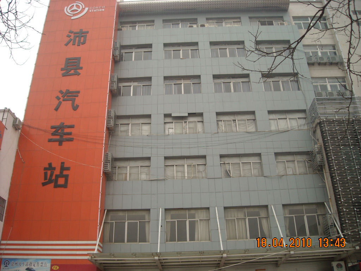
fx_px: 365
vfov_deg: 40.7
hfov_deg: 52.6
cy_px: 136
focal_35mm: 35
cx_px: 180
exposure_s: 1/161
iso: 64
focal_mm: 5.7
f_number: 5.6
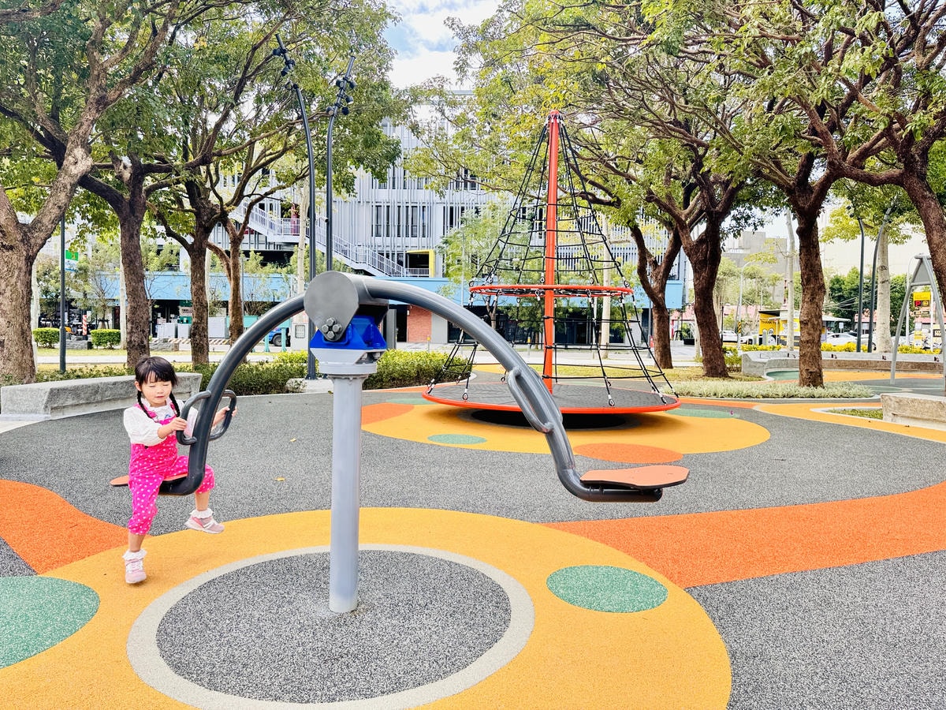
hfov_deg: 71.6
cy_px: 355
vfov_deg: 56.8
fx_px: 656
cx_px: 473
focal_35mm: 24
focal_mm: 6.76
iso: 80
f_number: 1.78
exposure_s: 1/514
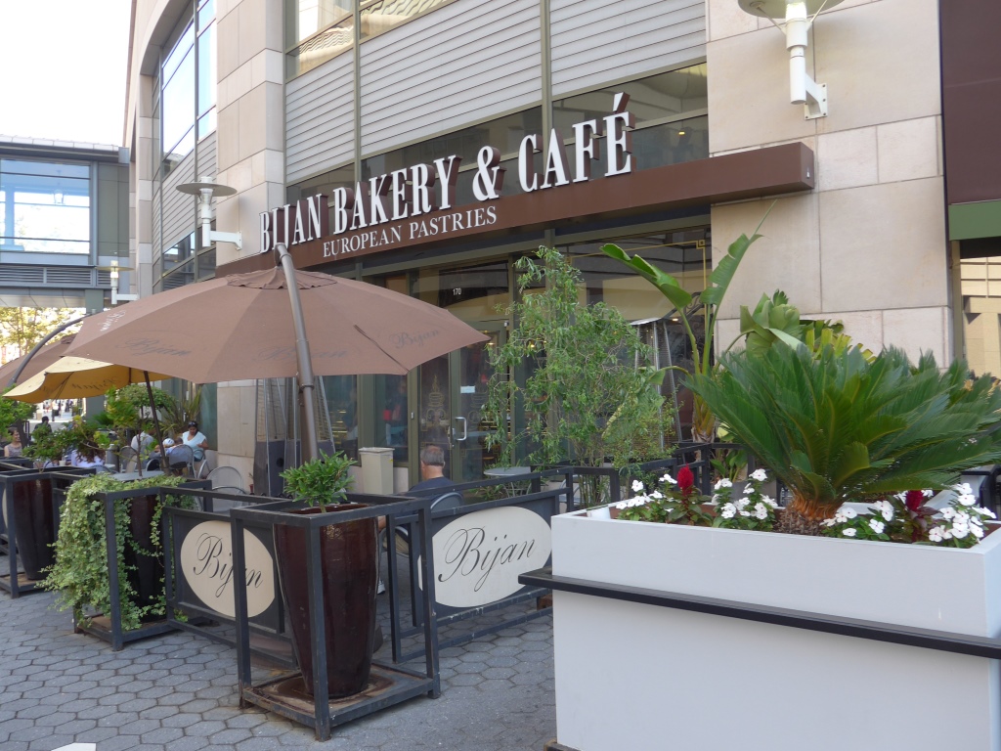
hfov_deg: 61.7
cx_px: 500
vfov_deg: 48.2
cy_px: 376
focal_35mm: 29
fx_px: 839
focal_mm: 6
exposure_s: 1/125
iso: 80
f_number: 2.8
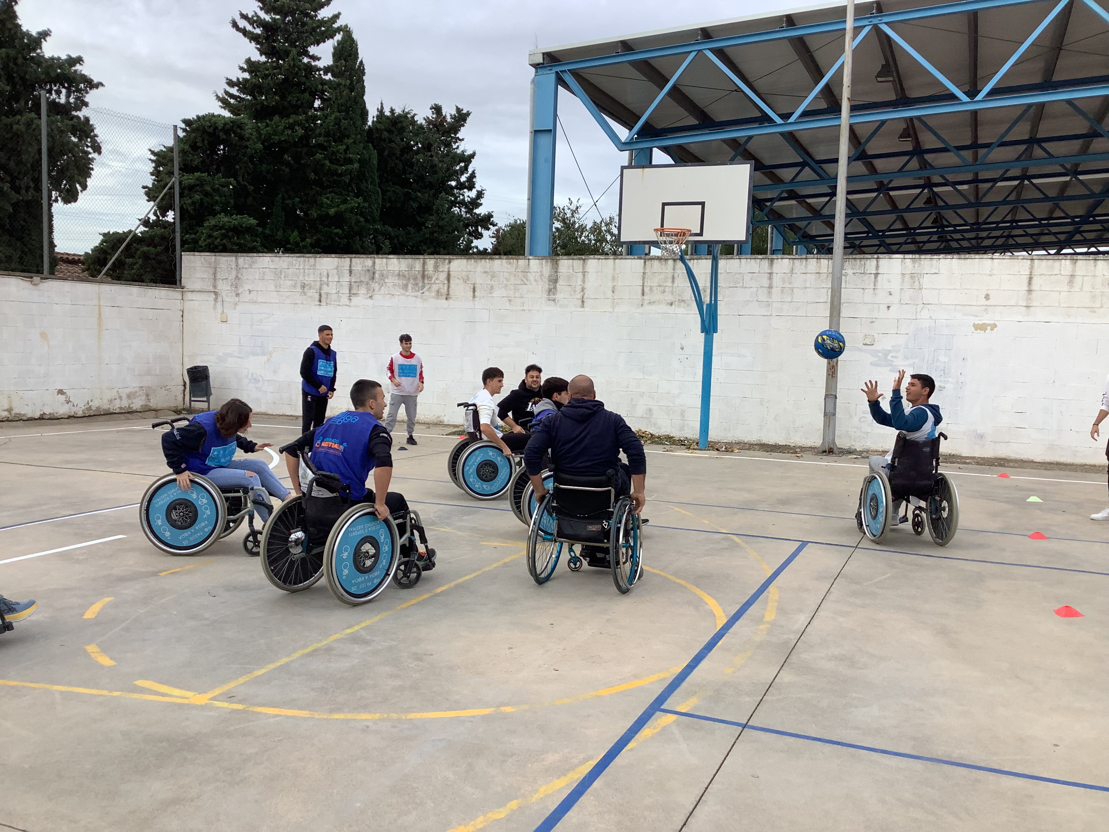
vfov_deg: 45.4
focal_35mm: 31
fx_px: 993
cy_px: 416
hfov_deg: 58.4
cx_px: 554
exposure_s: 1/652
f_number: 2.4
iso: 25
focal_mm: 3.3
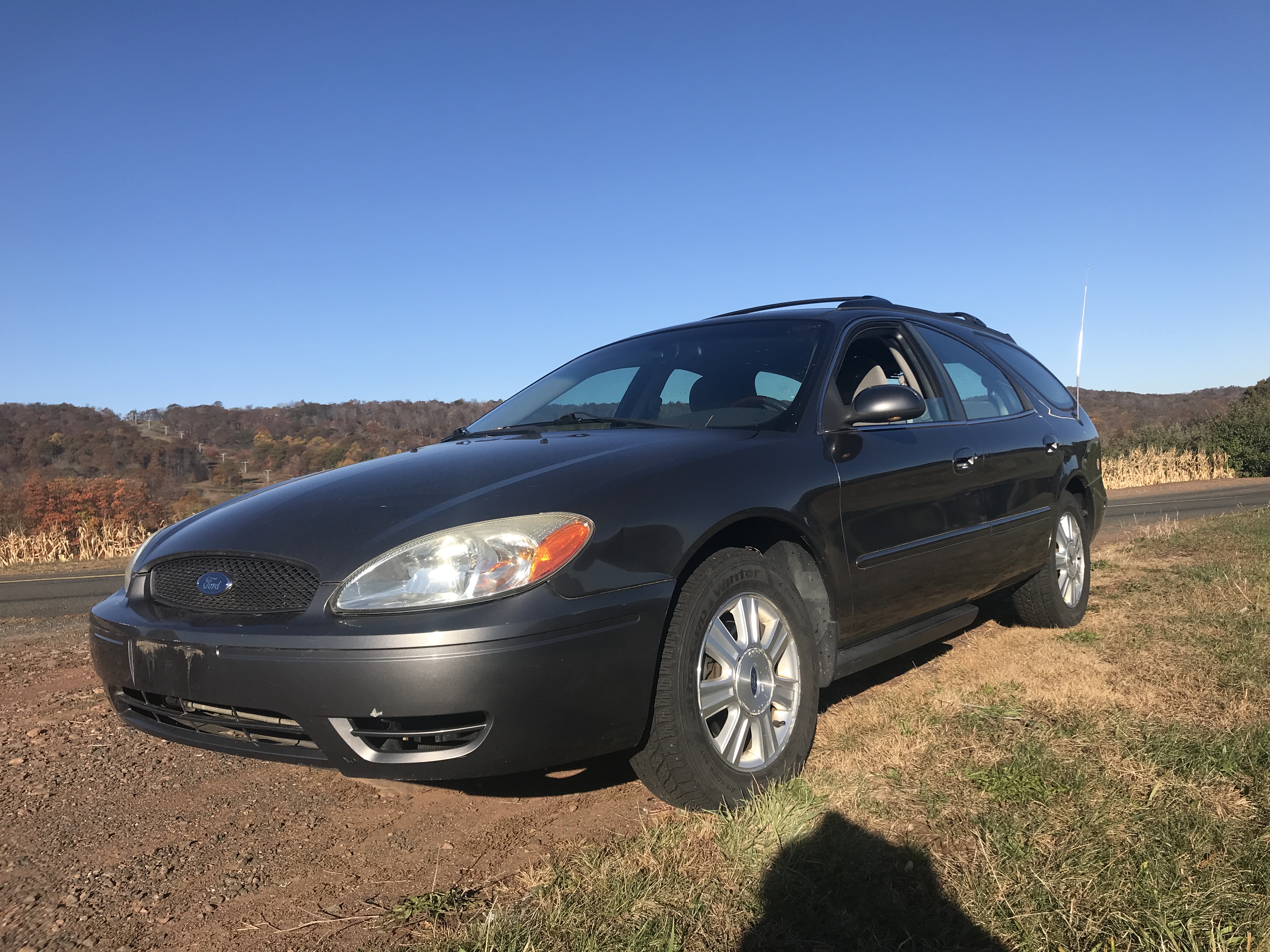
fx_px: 1027
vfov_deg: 49.7
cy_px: 476
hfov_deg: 63.4
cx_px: 635
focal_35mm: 28
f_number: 1.8
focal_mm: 3.99
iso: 20
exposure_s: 1/2398
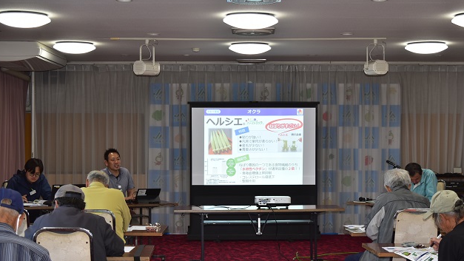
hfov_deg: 28.2
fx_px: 923
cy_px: 155
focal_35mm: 75
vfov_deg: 16.1
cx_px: 230
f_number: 5
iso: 400
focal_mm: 46
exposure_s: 1/80
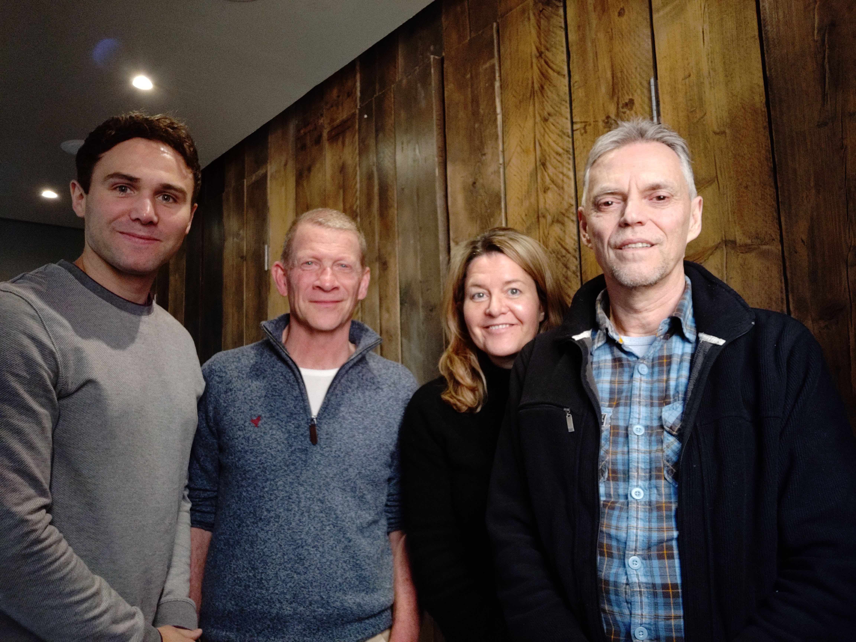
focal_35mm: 20
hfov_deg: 81.7
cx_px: 428
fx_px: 495
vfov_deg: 66.0
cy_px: 321
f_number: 2
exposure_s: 1/33
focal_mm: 3.48
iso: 400
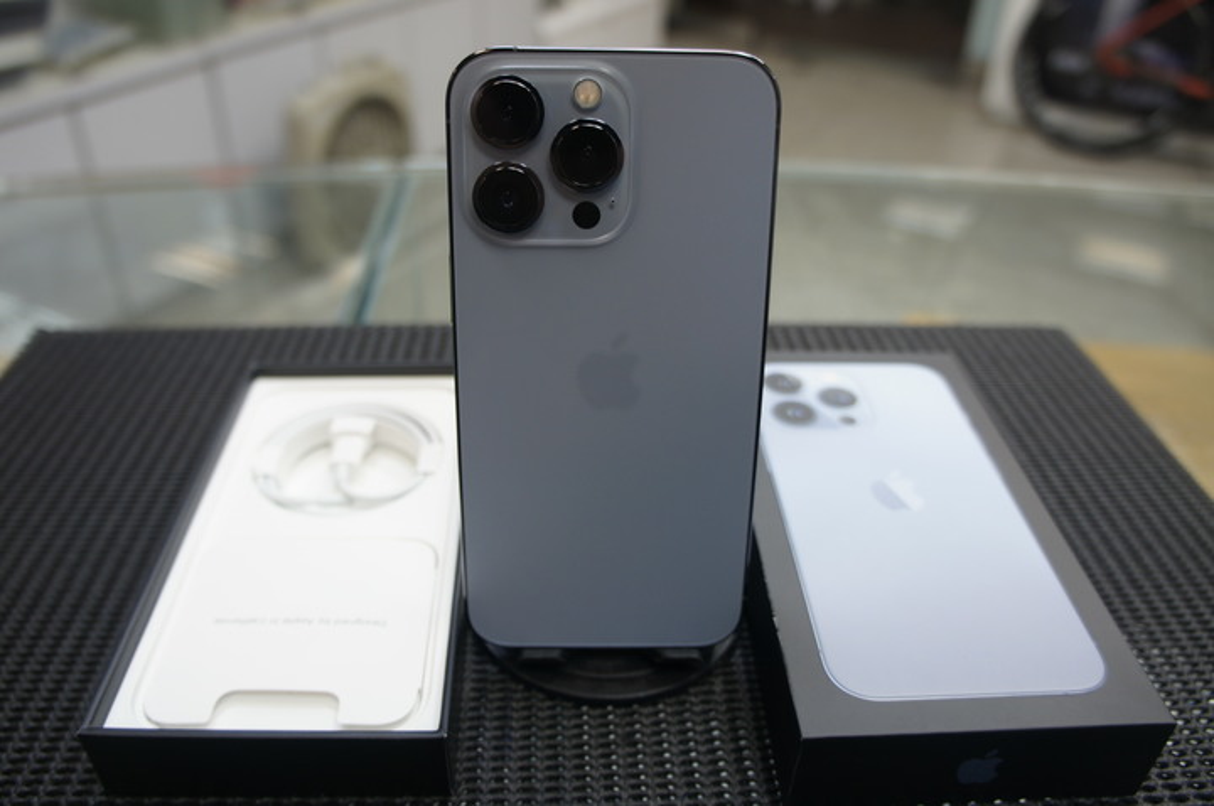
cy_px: 403
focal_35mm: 27
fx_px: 909
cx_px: 607
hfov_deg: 67.5
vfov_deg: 47.8
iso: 200
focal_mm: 18
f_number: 4
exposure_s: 1/30
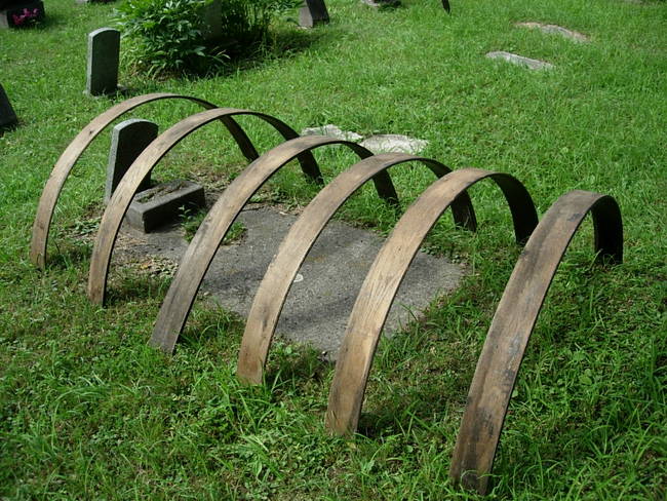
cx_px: 334
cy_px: 250
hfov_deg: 49.0
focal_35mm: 38
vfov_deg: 37.7
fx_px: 732
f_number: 2.8
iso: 64
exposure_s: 1/683
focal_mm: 7.8
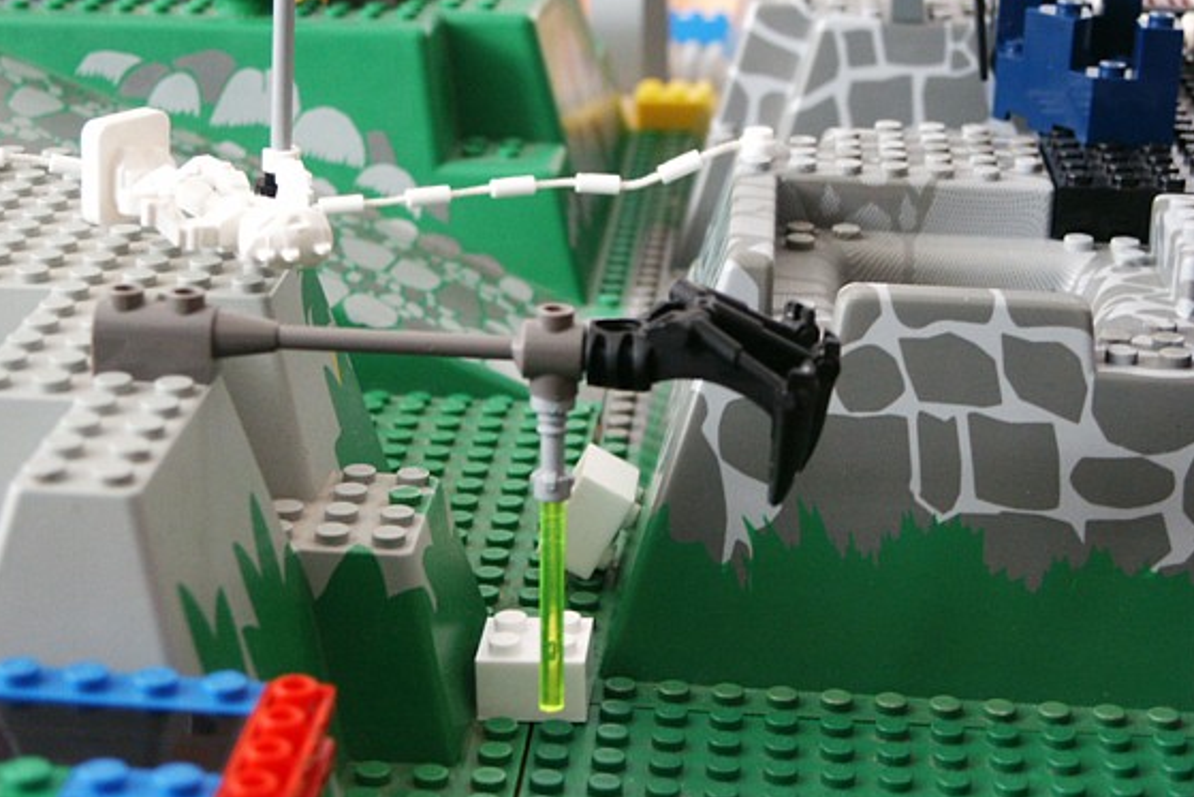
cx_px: 560
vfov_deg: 15.7
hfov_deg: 23.4
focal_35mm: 87
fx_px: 2886
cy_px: 427
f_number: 3.6
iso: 200
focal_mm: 15.51
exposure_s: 1/15
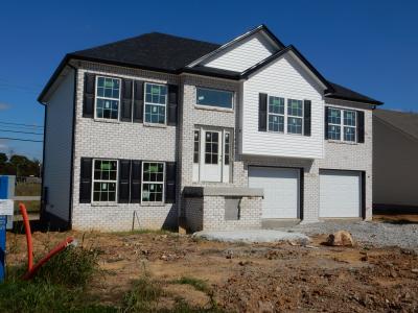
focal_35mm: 36
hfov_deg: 51.4
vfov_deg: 39.7
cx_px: 209
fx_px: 435
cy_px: 156
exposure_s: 1/2000
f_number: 5
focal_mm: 6.4
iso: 125
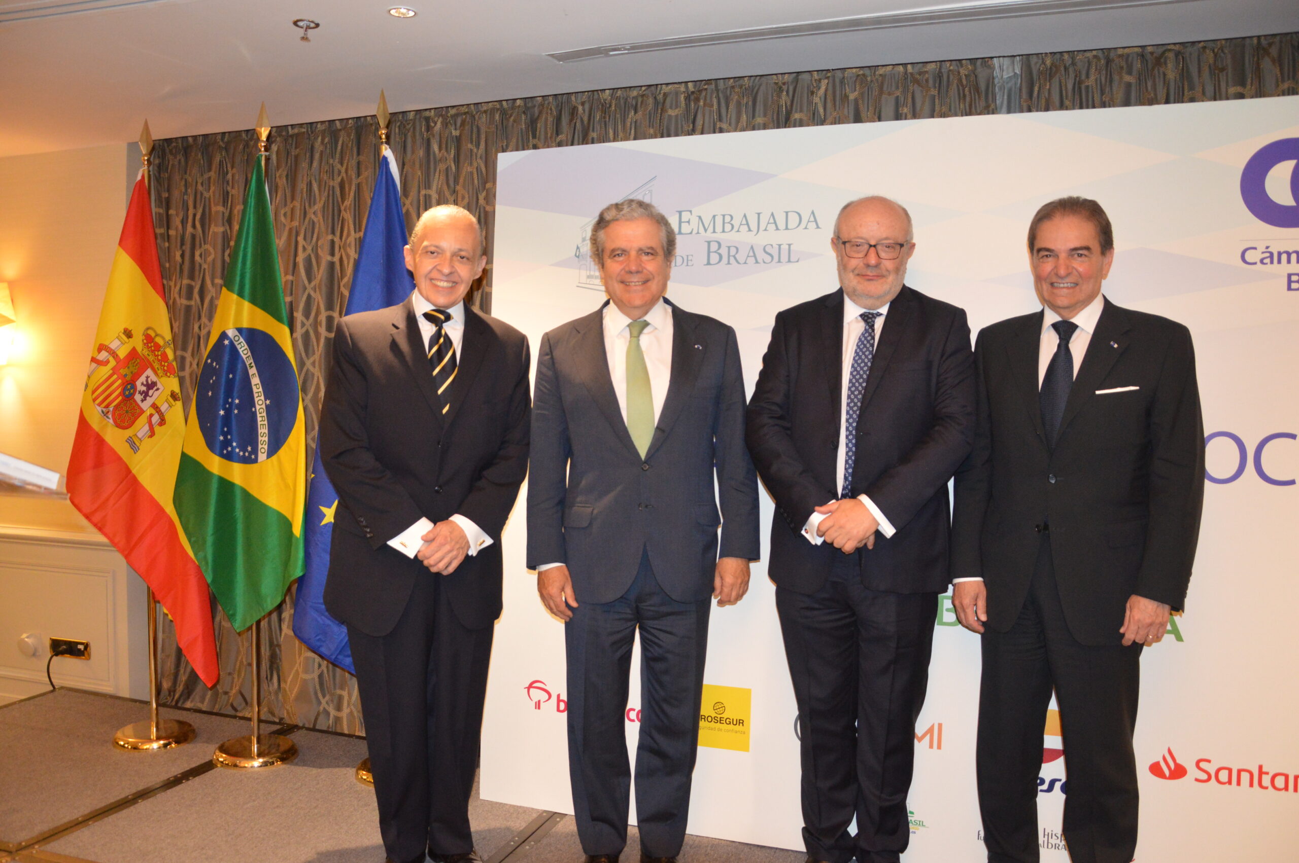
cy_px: 432
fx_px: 973
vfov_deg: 47.8
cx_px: 650
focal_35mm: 27
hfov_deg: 67.4
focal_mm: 18
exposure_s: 1/60
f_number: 3.5
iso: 1800
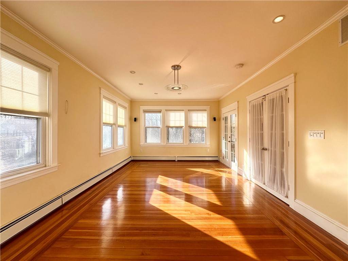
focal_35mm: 14
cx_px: 174
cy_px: 130
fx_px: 141
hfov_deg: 102.1
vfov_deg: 85.7
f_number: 2.2
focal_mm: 2.22
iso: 40
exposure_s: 1/348
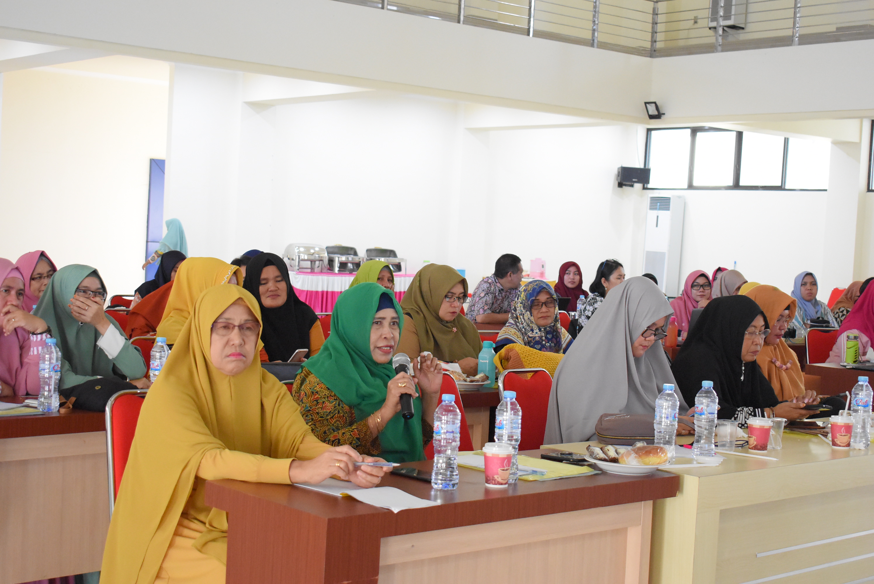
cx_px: 437
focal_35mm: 54
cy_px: 292
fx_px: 1312
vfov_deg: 25.1
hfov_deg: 36.8
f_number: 4.8
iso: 3600
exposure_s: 1/60
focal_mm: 36
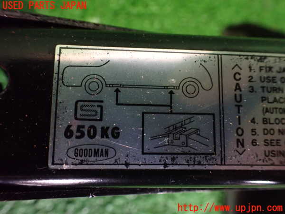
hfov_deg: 60.0
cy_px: 107
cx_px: 142
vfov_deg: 46.8
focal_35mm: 30
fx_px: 247
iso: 1000
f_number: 2.3
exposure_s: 1/30
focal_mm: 5.4
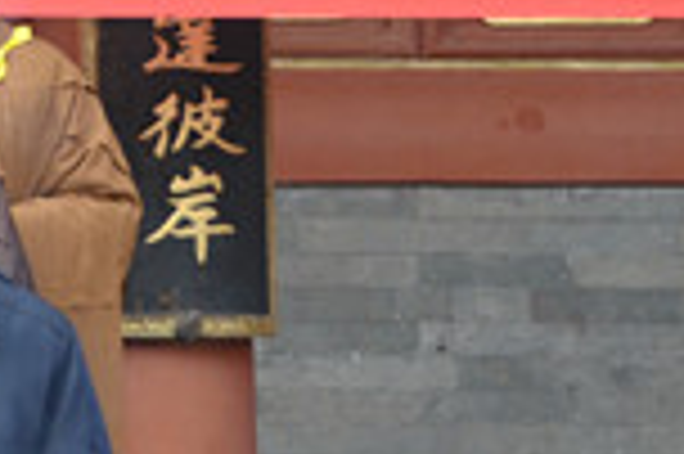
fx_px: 3587
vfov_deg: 7.2
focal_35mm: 189
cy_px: -43
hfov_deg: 9.8
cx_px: -860
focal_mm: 24
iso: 400
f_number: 5
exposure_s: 1/100
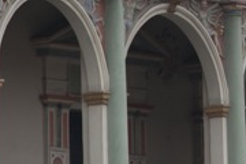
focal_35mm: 659
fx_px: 4503
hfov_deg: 3.1
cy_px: -104
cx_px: 361
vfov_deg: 2.1
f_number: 5.6
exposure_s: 1/200
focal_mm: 185
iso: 640
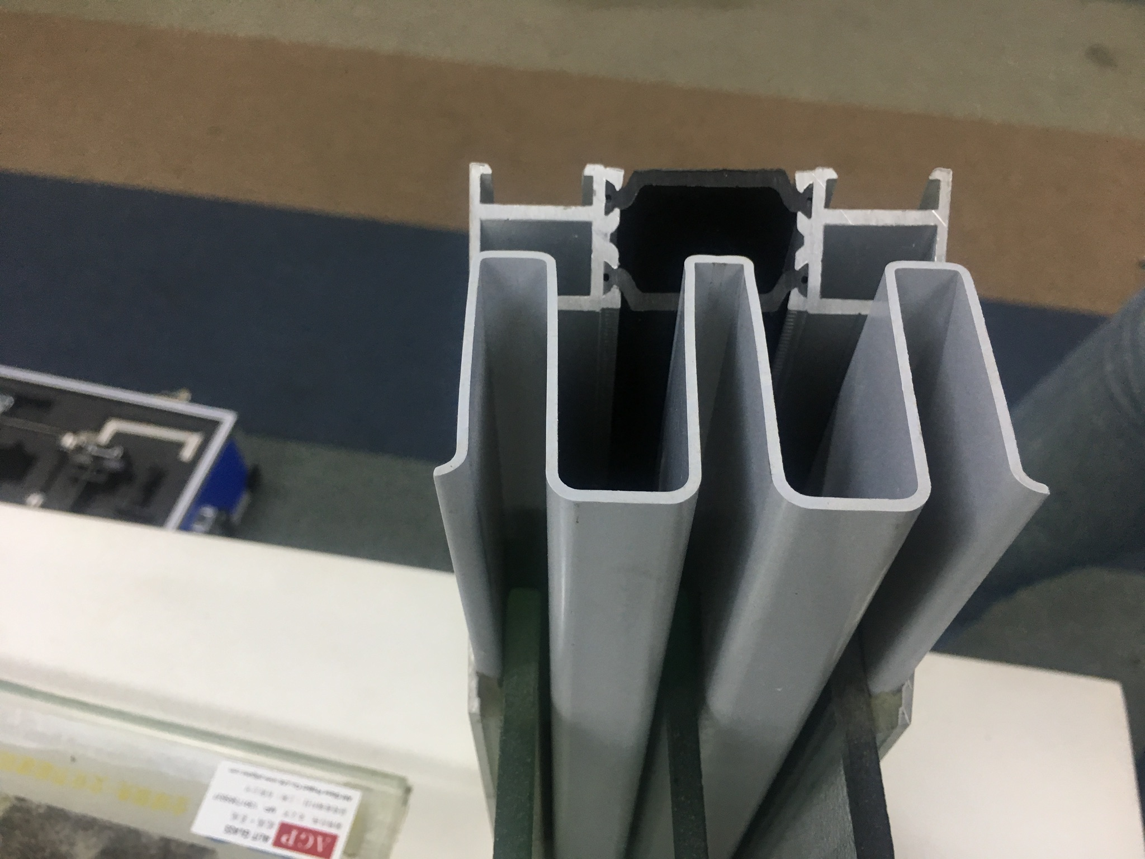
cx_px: 572
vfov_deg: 48.2
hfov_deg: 61.7
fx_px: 959
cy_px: 430
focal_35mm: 29
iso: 50
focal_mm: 4.15
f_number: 2.2
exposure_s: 1/33
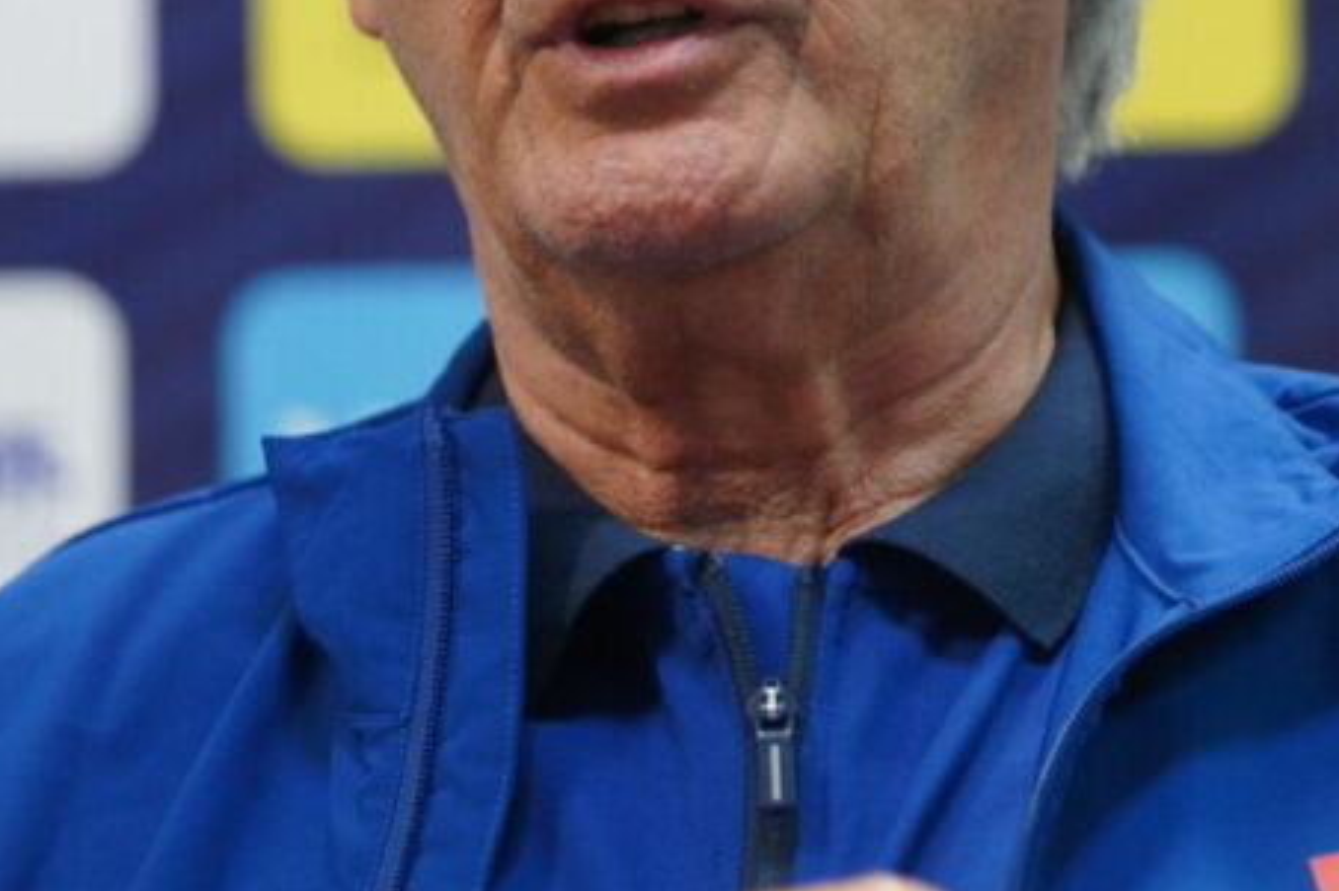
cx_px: 779
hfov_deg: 5.6
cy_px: 10
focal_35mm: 367
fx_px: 13645
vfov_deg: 3.7
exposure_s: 1/200
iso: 3200
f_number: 2.8
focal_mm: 162
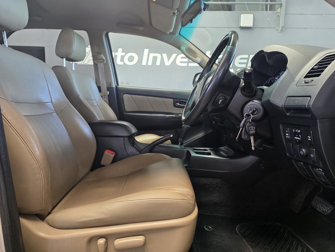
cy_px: 126
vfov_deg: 58.9
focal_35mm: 23
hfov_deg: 73.9
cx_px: 168
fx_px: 223
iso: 160
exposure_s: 1/100
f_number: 1.7
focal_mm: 6.25
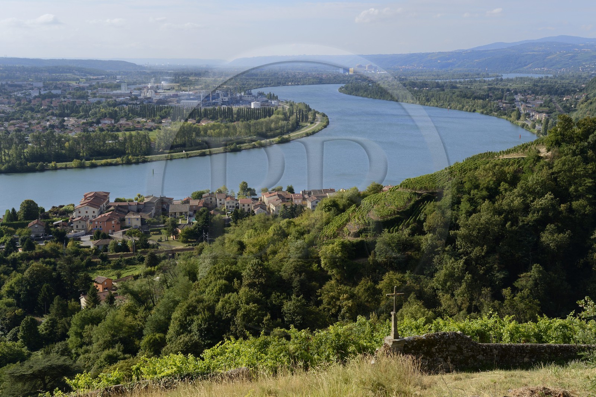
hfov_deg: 41.1
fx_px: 794
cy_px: 198
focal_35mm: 48
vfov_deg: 28.0
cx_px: 298
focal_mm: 48
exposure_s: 1/200
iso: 200
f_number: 11
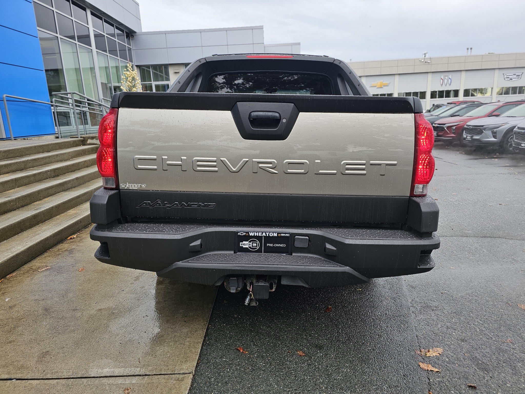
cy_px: 197
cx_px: 262
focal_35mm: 23
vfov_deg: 58.9
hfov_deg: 73.9
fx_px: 349
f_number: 1.7
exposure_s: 1/207
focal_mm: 6.3
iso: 32
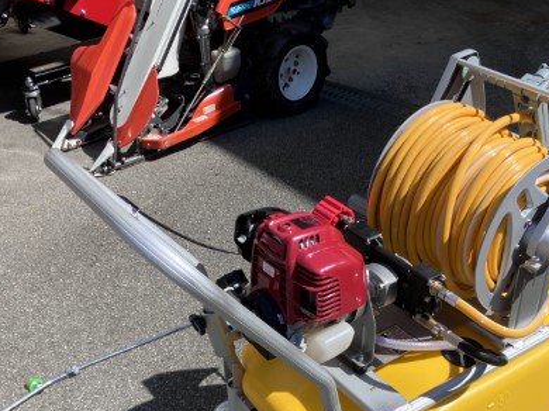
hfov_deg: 41.2
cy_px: 325
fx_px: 729
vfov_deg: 30.8
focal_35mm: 46
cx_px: 315
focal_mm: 3.99
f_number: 1.8
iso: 32
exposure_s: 1/1946
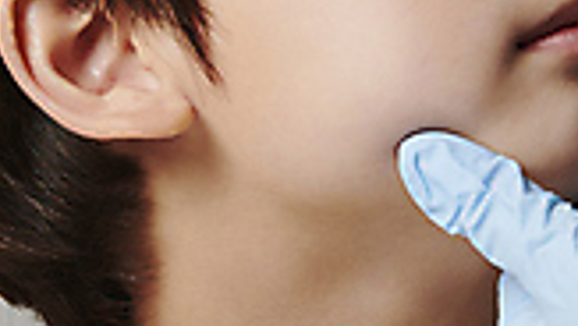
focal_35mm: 733
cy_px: -32
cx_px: 582
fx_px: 11243
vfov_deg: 1.7
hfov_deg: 2.9
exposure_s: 1/125
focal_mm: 190
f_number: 8
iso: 100
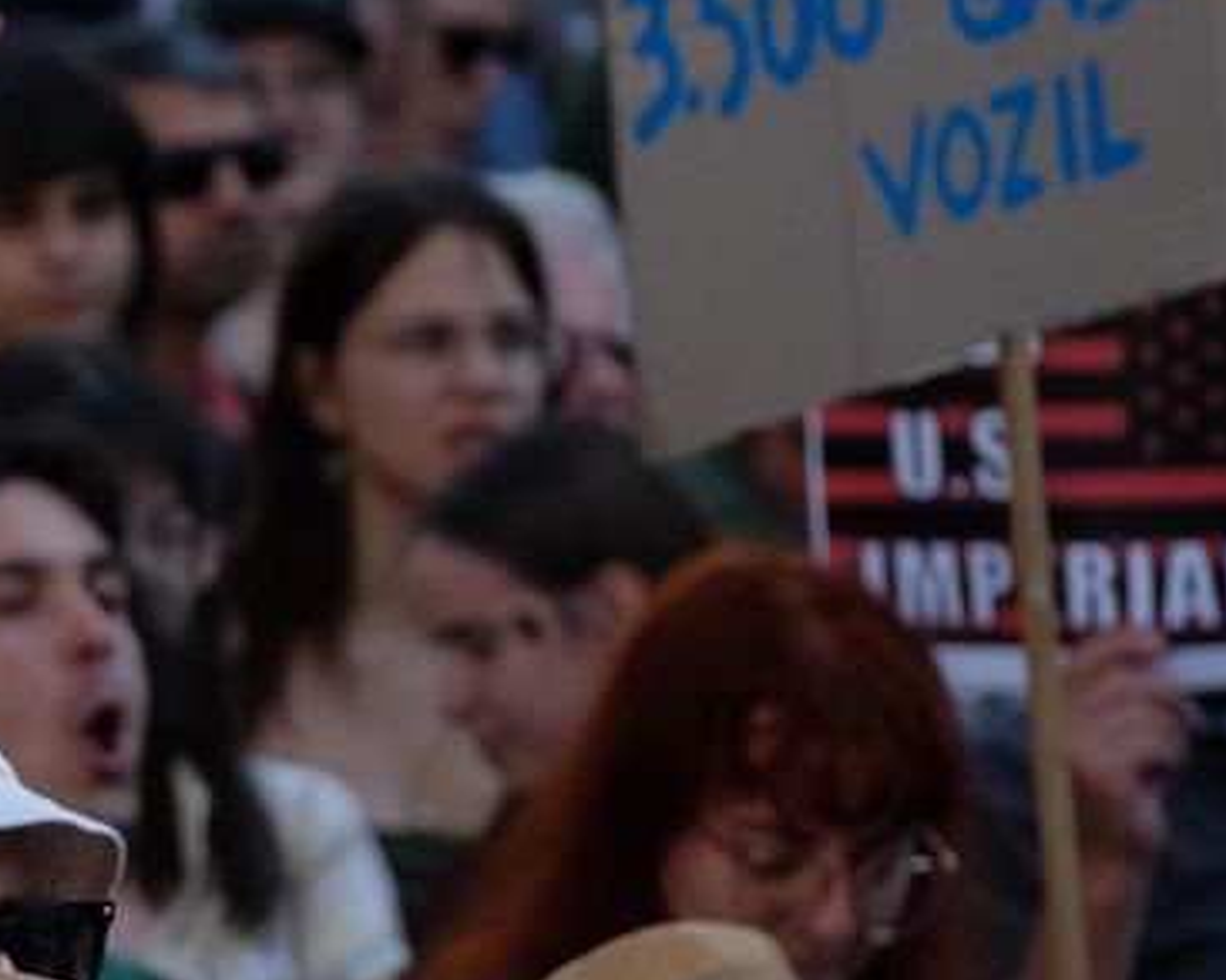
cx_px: -621
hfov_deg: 2.6
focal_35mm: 729
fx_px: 26452
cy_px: 737
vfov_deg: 2.1
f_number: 5
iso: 640
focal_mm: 118
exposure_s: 1/1700
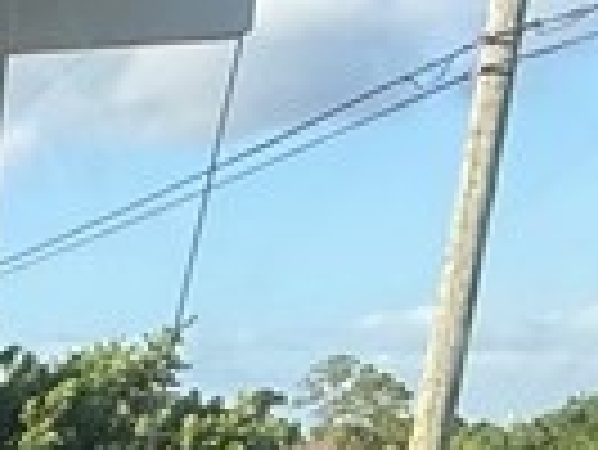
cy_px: 886
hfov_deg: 12.3
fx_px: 1867
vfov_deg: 12.2
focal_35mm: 108
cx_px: -1021
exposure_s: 1/445
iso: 50
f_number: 2.2
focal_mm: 2.22
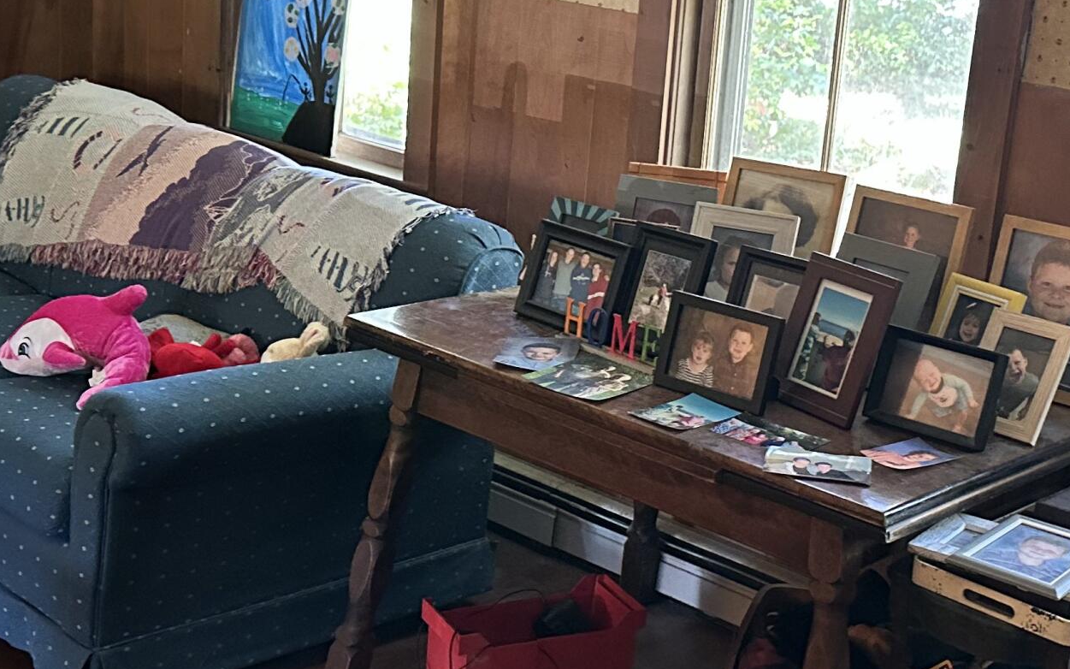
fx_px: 1779
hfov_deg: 33.4
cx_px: 649
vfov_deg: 21.3
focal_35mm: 61
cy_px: 260
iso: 640
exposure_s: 1/40
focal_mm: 6.86
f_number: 1.78
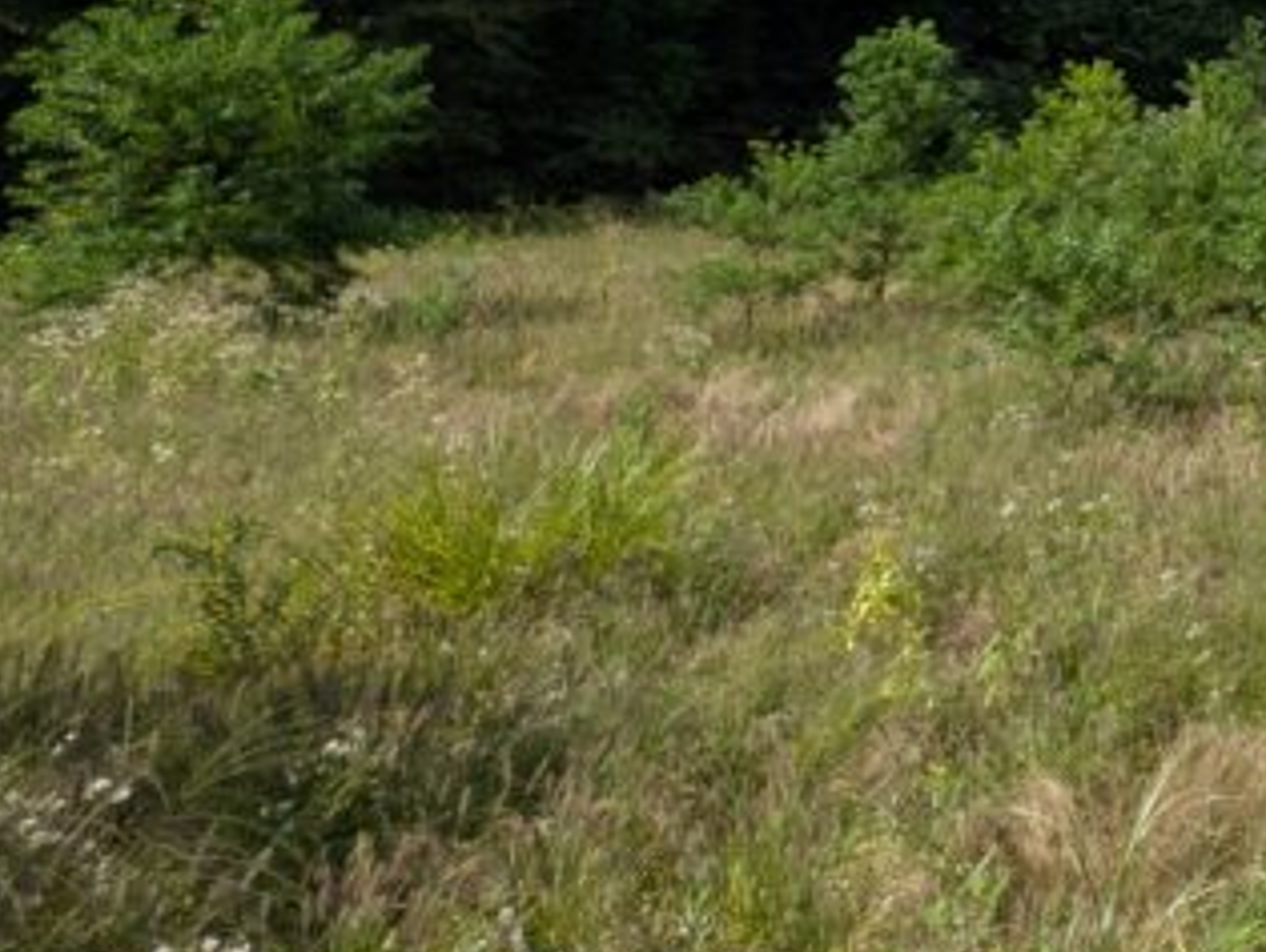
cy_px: -143
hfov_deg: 29.4
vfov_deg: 31.8
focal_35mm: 39
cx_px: 1885
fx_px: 1428
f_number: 1.7
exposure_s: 1/4902
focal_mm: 2.02
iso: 47
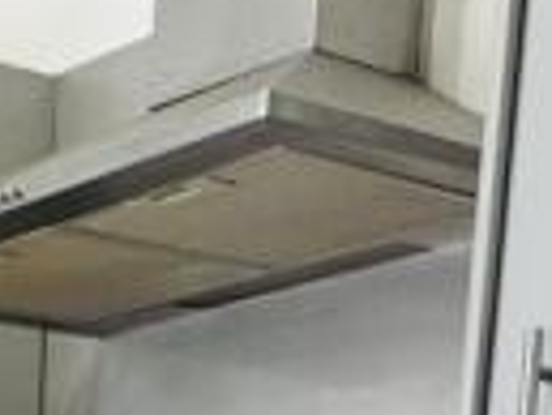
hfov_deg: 15.2
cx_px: -449
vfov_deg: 10.7
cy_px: 1100
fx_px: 1772
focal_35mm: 111
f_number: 2.2
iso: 200
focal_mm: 2.22
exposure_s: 1/100
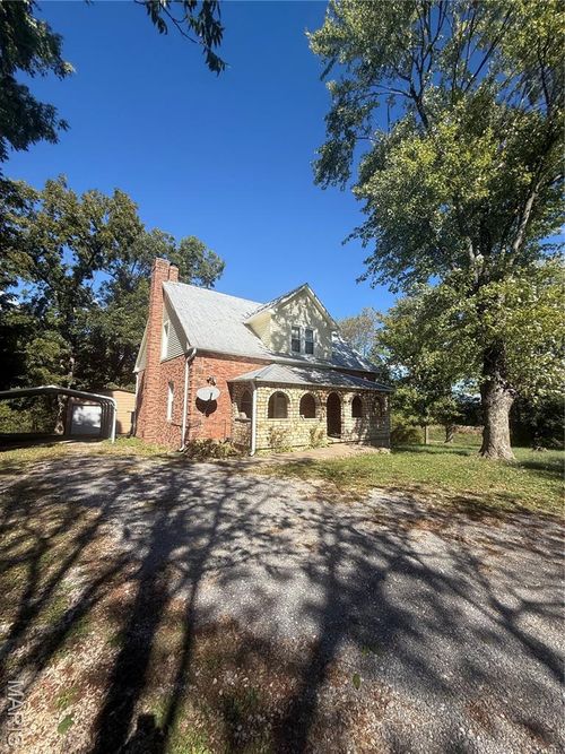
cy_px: 377
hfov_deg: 85.7
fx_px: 305
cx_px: 282
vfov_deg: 102.1
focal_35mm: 14
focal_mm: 2.22
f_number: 2.2
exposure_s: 1/1745
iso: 50
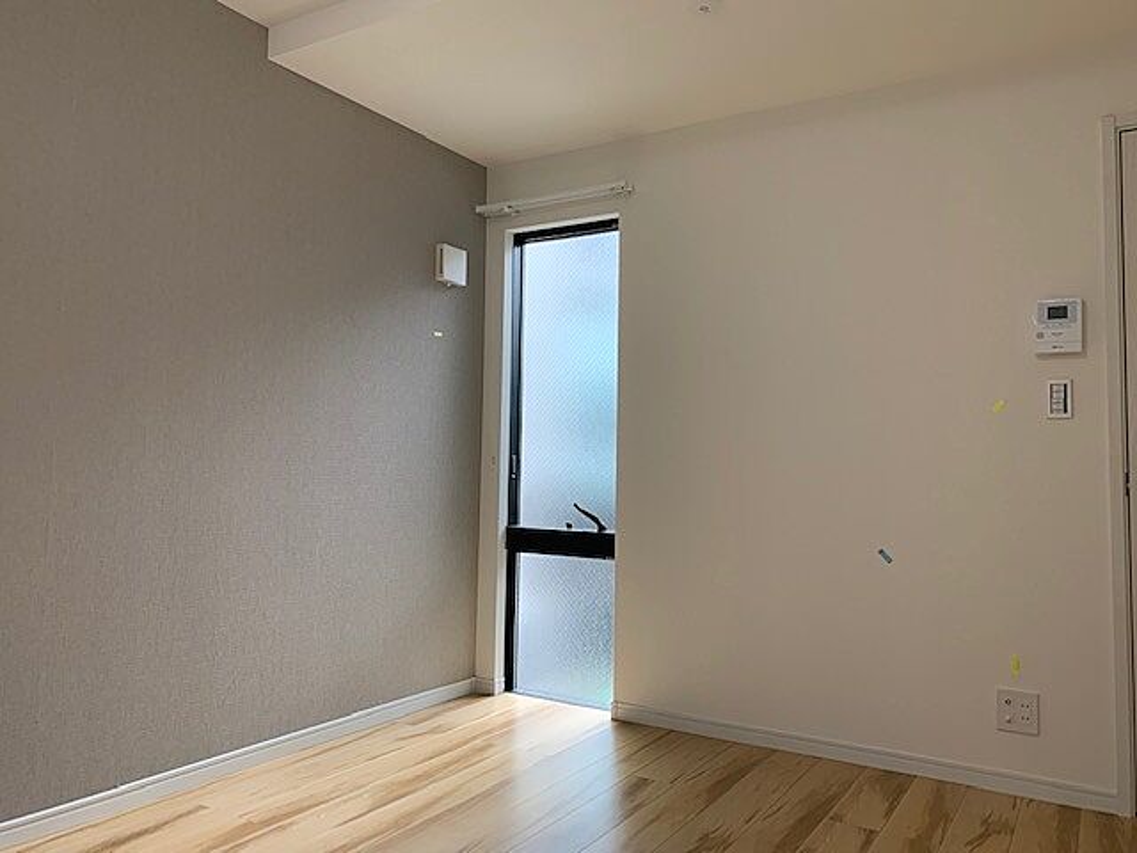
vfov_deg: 53.1
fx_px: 854
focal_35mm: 26
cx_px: 568
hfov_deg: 67.3
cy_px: 426
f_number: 1.8
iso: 50
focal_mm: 4.25
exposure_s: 1/50
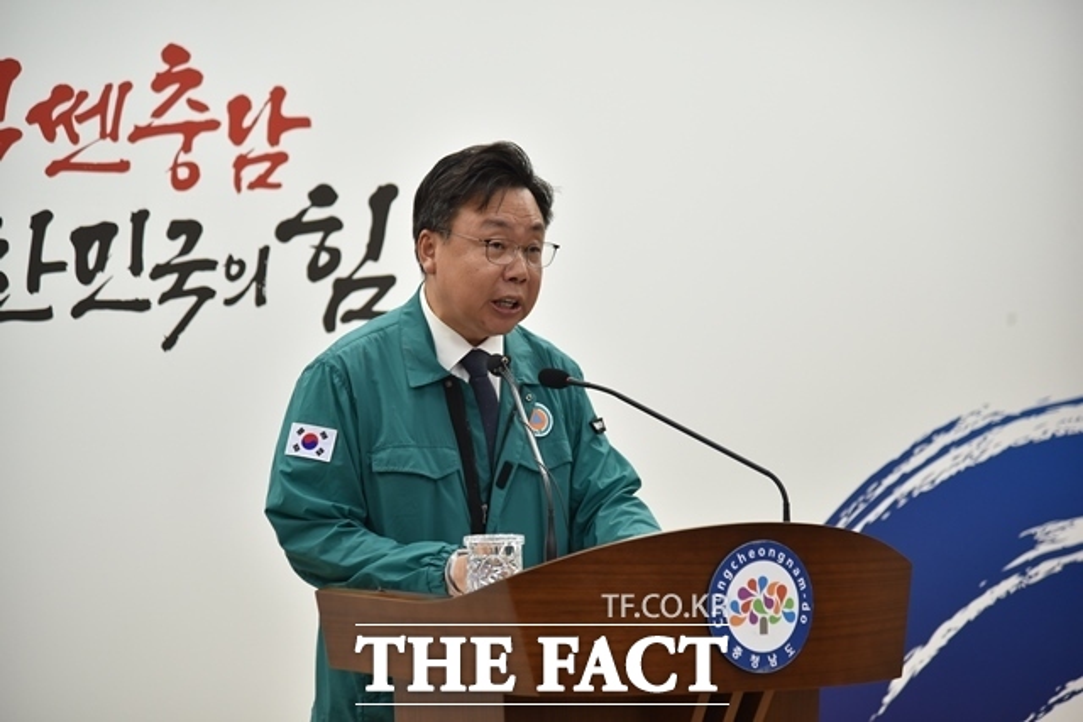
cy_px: 361
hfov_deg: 17.1
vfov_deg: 11.4
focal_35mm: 120
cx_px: 542
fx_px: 3611
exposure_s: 1/320
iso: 800
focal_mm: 120
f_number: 4
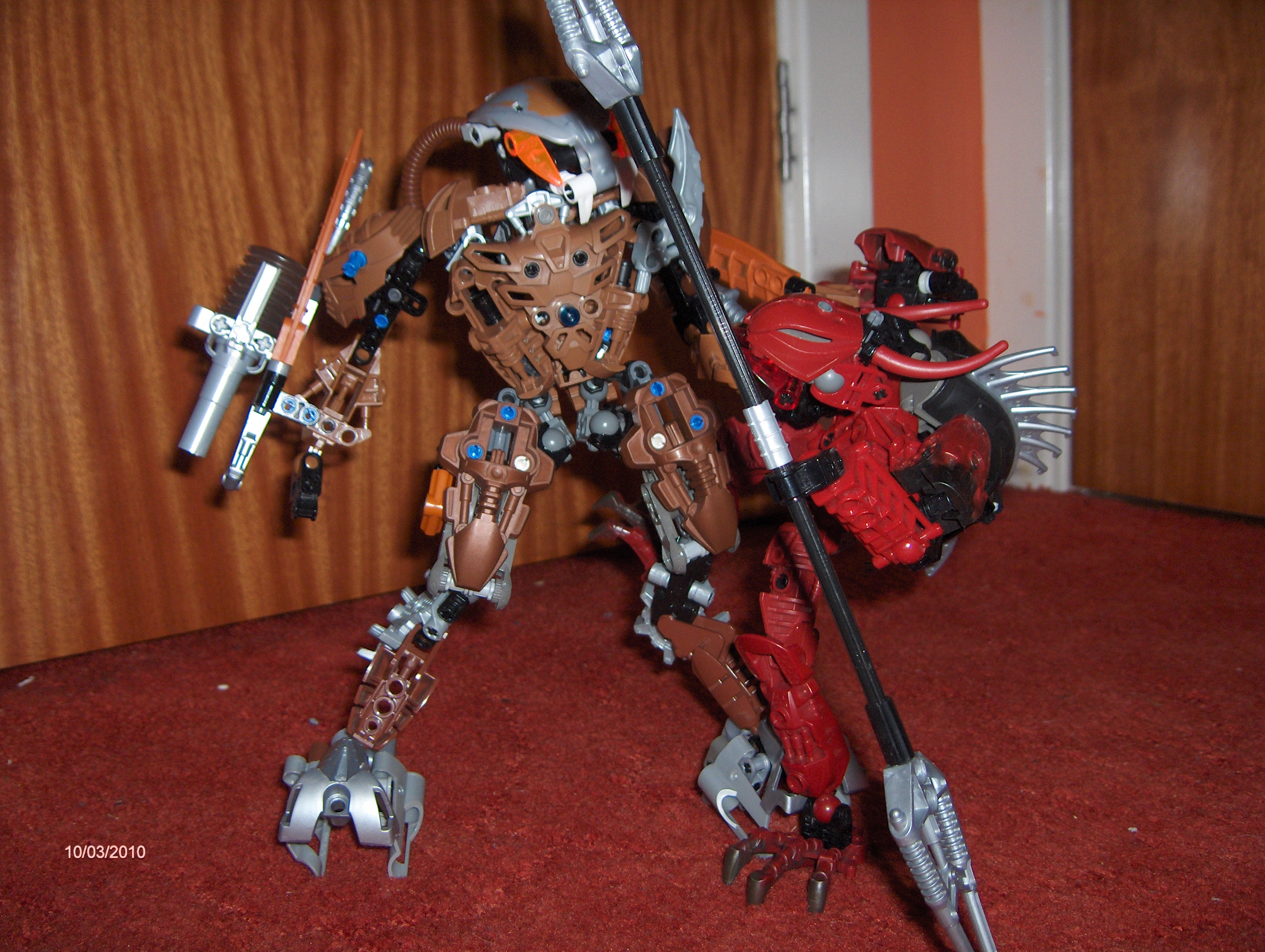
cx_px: 632
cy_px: 476
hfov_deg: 47.8
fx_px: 1427
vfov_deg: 36.9
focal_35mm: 39
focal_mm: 8
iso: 100
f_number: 2.8
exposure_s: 1/60
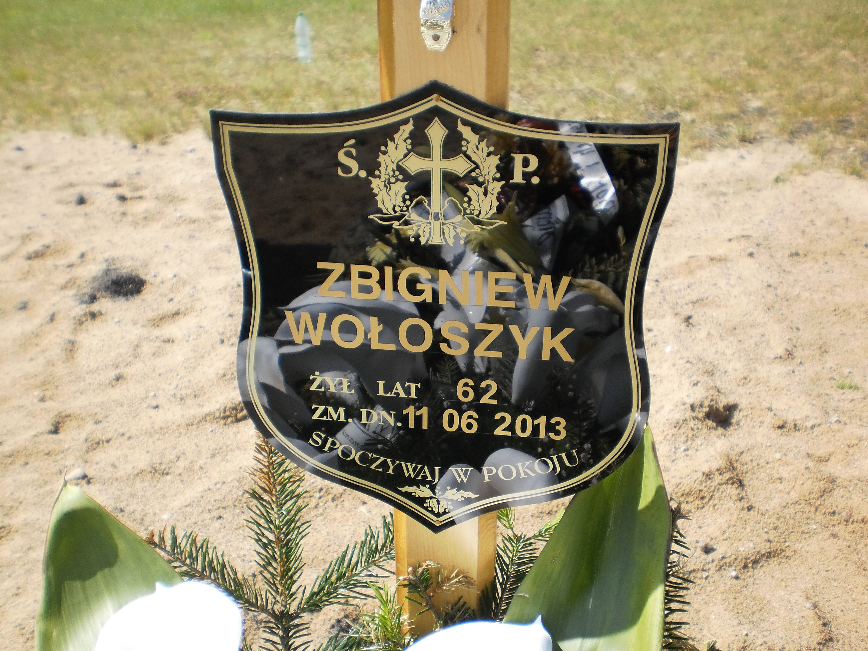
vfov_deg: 39.7
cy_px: 326
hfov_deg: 51.4
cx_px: 434
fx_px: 903
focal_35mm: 36
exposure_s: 1/640
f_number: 3.1
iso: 100
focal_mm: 6.3
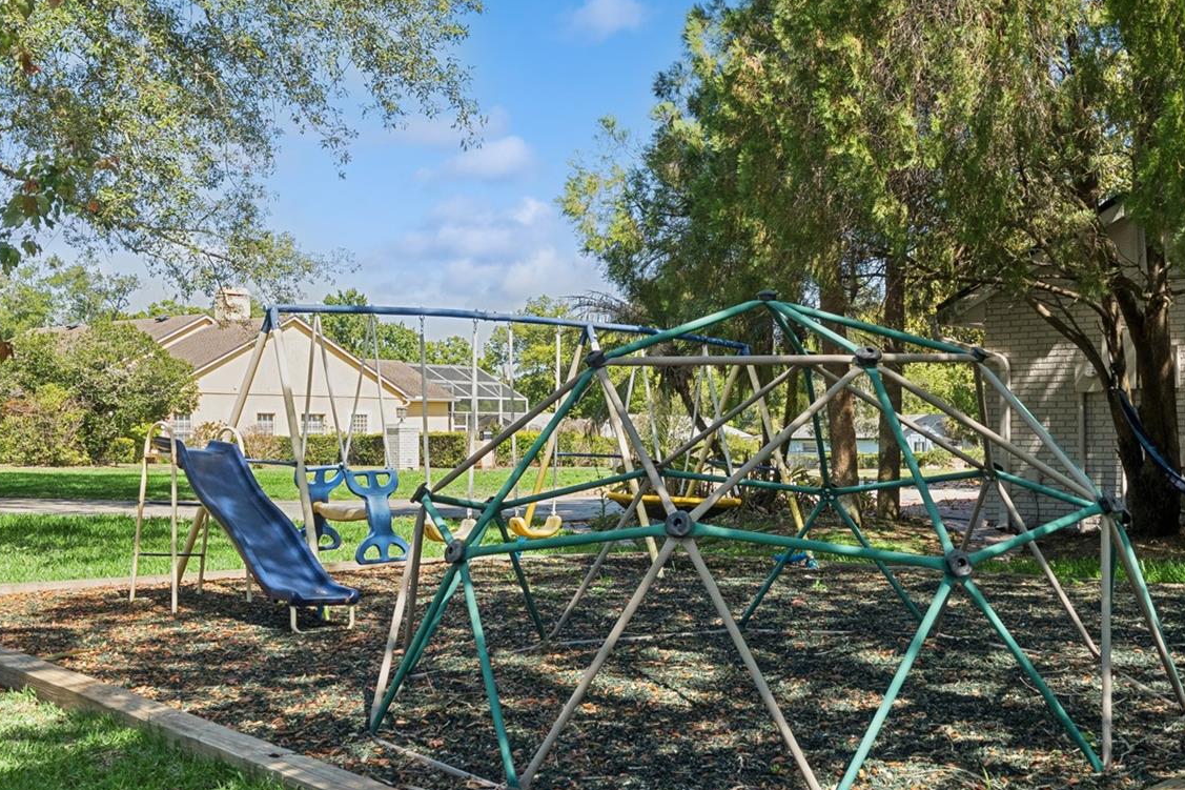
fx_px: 1448
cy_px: 457
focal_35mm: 44
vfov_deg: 30.5
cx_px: 709
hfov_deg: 44.3
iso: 800
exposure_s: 1/500
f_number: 10
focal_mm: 21.2
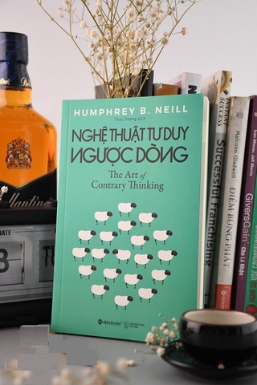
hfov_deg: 21.6
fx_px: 675
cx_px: 128
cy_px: 192
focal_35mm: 63
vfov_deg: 31.9
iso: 4000
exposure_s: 1/400
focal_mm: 42
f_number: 4.5
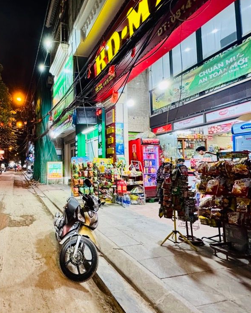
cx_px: 51
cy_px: 157
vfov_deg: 83.3
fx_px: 176
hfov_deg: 64.7
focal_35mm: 19
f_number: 2.2
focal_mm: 2.22
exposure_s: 1/50
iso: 320
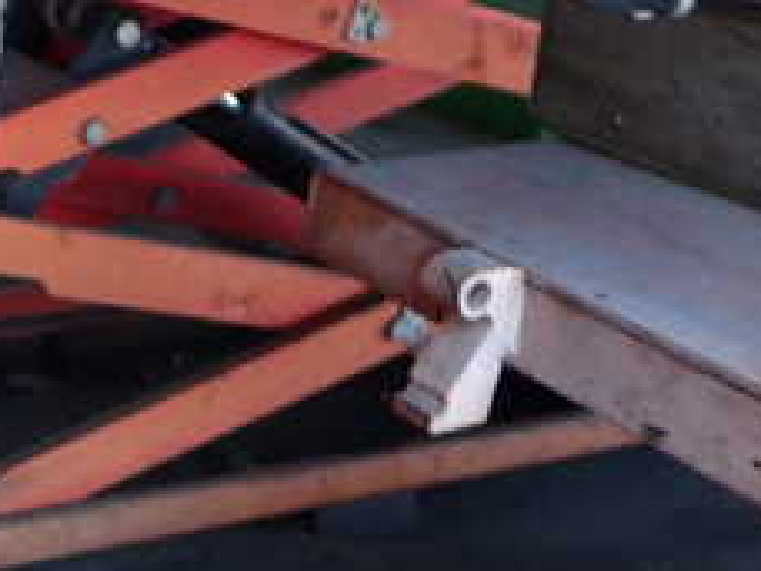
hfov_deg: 22.4
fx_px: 1737
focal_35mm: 79
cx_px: -194
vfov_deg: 18.5
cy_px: 110
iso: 200
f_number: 2.3
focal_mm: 5.4
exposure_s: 1/80
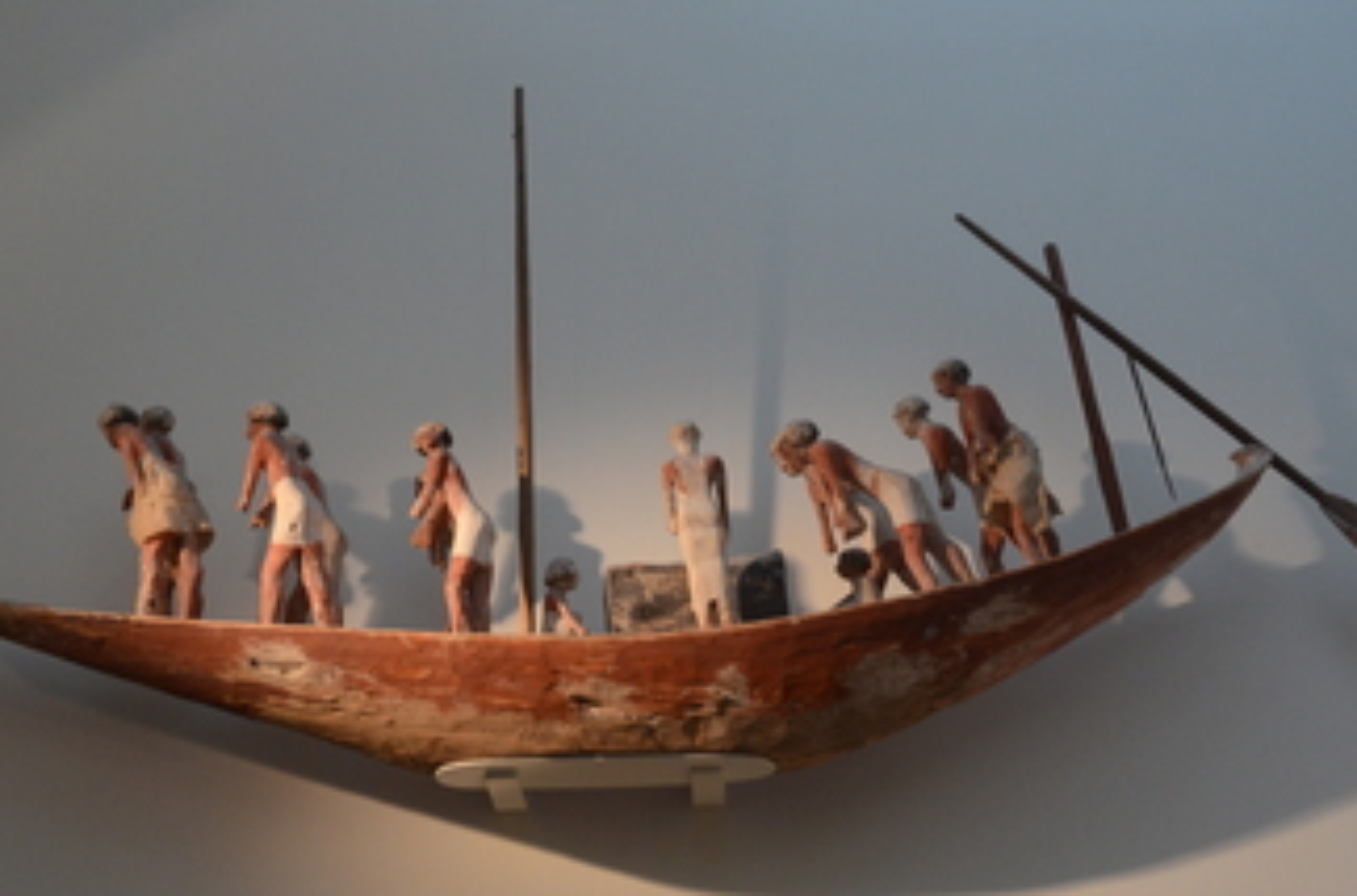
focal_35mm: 57
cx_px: 620
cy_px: 542
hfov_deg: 35.1
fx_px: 2142
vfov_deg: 23.6
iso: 1000
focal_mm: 28
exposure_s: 1/125
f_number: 5.6
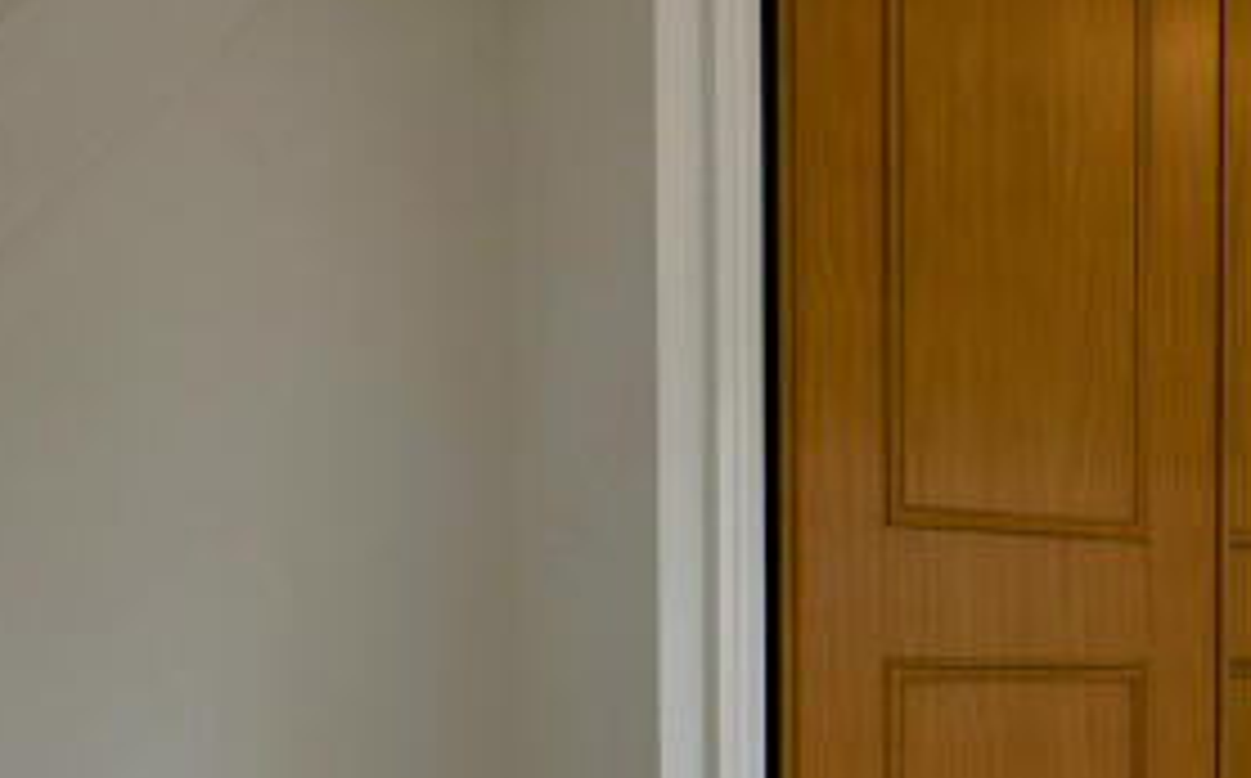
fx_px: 1600
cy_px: 713
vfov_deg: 26.4
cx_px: 1408
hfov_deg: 35.7
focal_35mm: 47
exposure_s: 1/734
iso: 39
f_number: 1.95
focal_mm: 2.23
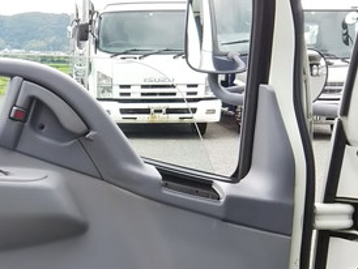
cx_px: 0
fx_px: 725
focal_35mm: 70
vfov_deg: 20.8
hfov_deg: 26.3
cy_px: 209
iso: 20
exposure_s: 1/154
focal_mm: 4
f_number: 2.2
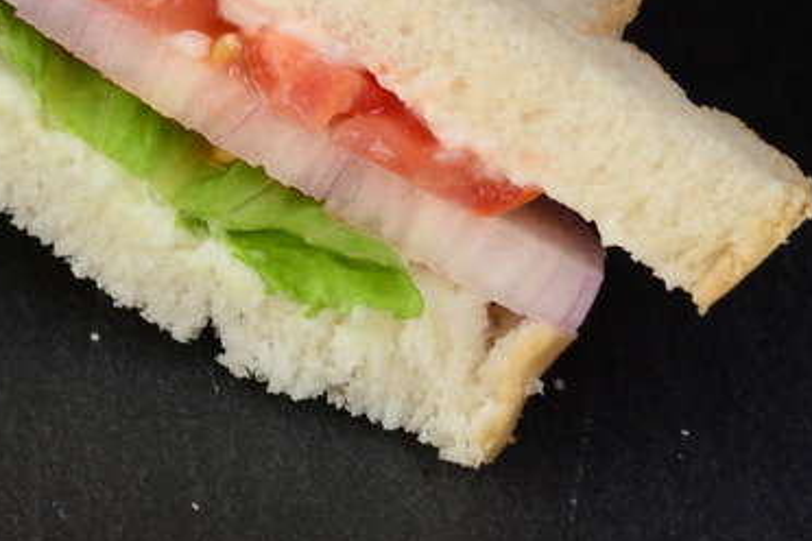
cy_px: -63
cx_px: -244
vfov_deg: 8.7
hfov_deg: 12.7
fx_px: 3541
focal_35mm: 157
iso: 200
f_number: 8
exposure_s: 1/60
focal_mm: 38
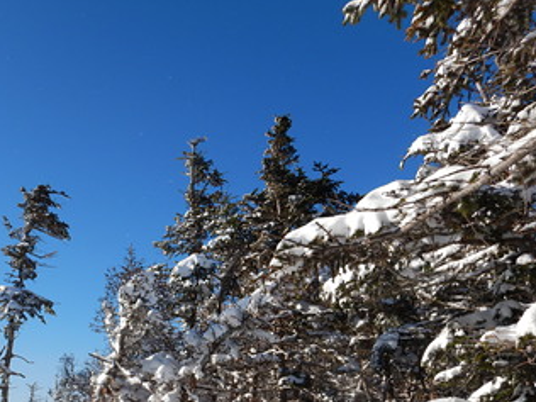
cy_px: 313
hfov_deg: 47.8
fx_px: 588
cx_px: 159
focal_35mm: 38
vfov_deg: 36.6
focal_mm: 4.3
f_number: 4.1
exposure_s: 1/1000
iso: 125
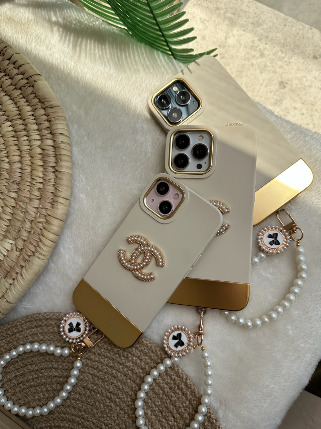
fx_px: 297
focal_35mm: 24
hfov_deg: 56.8
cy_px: 214
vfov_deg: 71.6
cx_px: 160
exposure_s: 1/3472
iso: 80
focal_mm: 6.86
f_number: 1.78
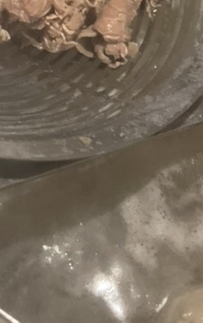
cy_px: -50
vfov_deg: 21.0
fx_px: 821
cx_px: 6
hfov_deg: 13.9
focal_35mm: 93
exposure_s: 1/50
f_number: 1.8
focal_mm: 3
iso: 125
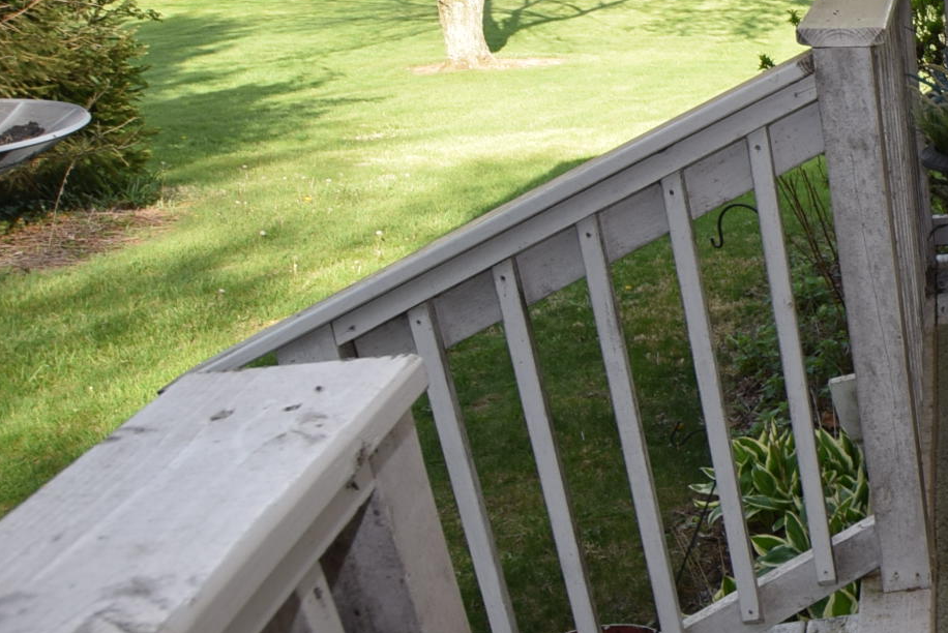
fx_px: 1291
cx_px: 1346
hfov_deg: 29.1
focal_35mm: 49
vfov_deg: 27.5
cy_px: 390
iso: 140
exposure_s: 1/125
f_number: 5.6
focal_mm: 10
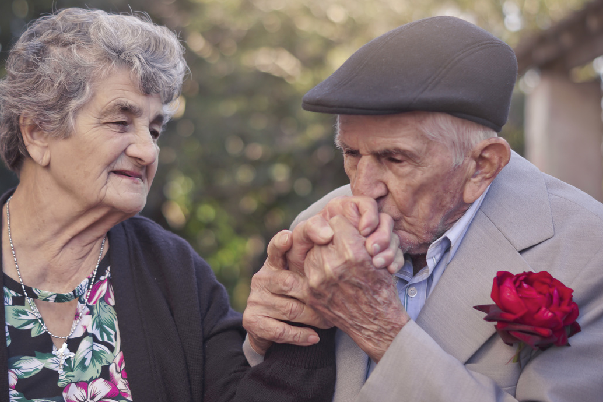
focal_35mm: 87
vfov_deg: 15.7
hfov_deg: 23.4
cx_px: 276
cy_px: 175
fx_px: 1458
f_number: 2
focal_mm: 50
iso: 100
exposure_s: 1/320
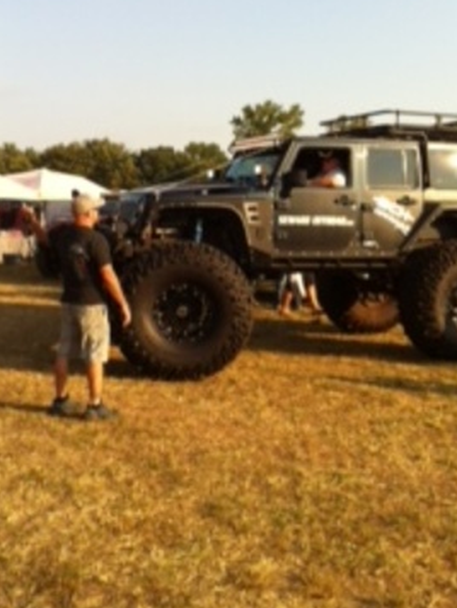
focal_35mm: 47
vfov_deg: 40.1
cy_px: 223
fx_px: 827
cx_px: 246
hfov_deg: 30.9
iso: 80
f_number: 2.8
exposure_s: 1/794
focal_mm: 3.85
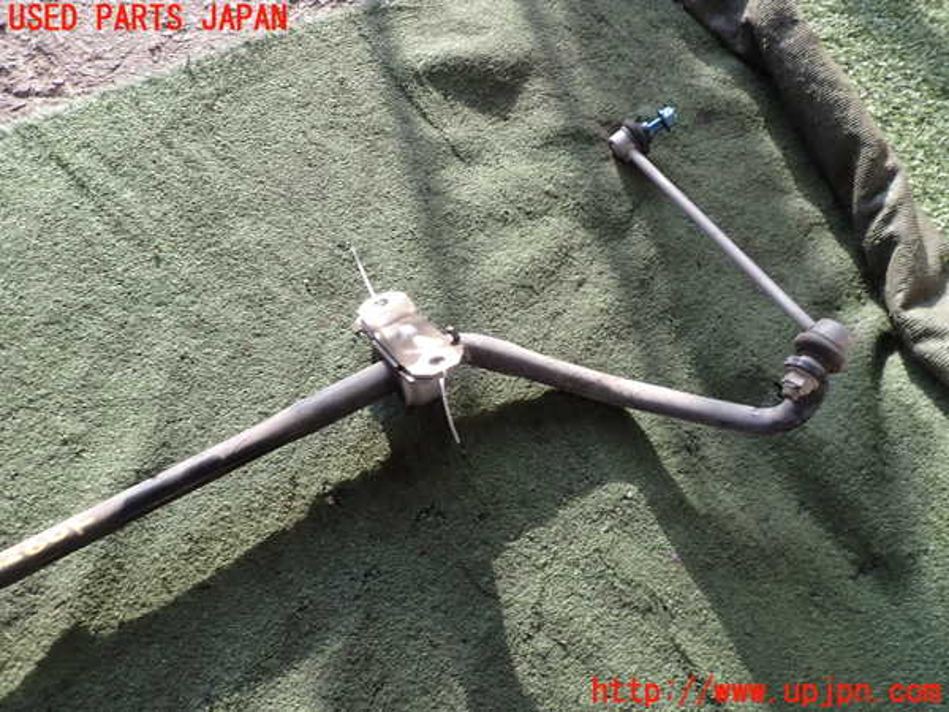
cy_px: 356
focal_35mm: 25
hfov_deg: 69.4
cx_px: 474
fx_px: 685
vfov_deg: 54.9
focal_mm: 4.5
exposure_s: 1/100
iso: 100
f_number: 2.8
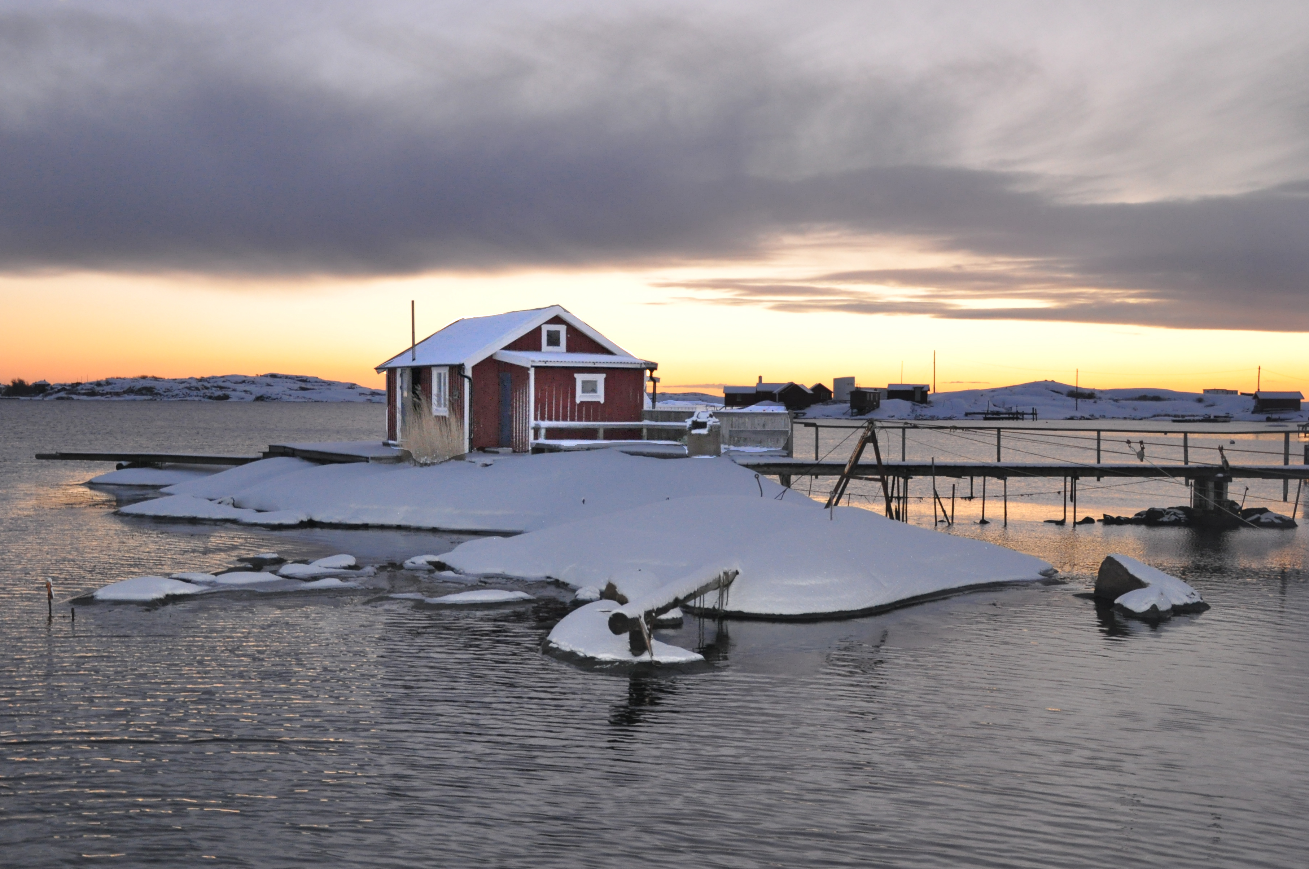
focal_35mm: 39
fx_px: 1416
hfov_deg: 49.4
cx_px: 561
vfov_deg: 34.1
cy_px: 442
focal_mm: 22
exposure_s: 1/80
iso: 1000
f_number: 4.5
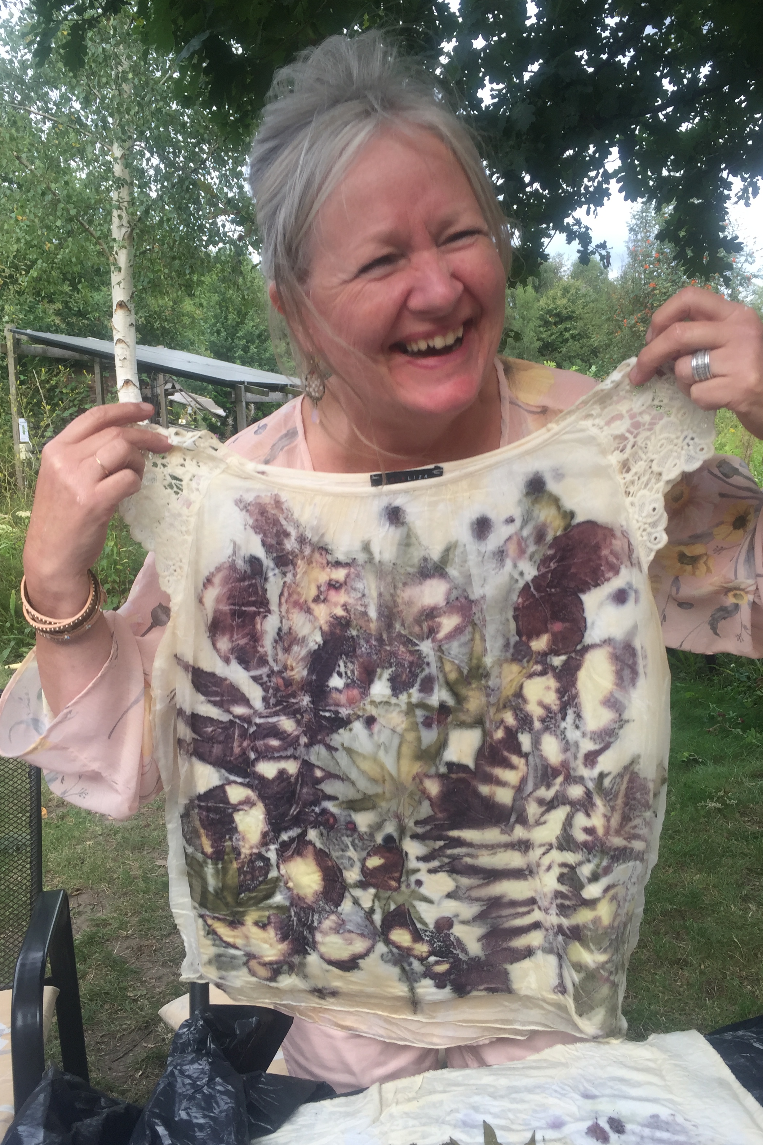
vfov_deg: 60.3
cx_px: 390
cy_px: 564
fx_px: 986
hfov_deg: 42.3
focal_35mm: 31
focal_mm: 4.15
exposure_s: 1/302
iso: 32
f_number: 2.2
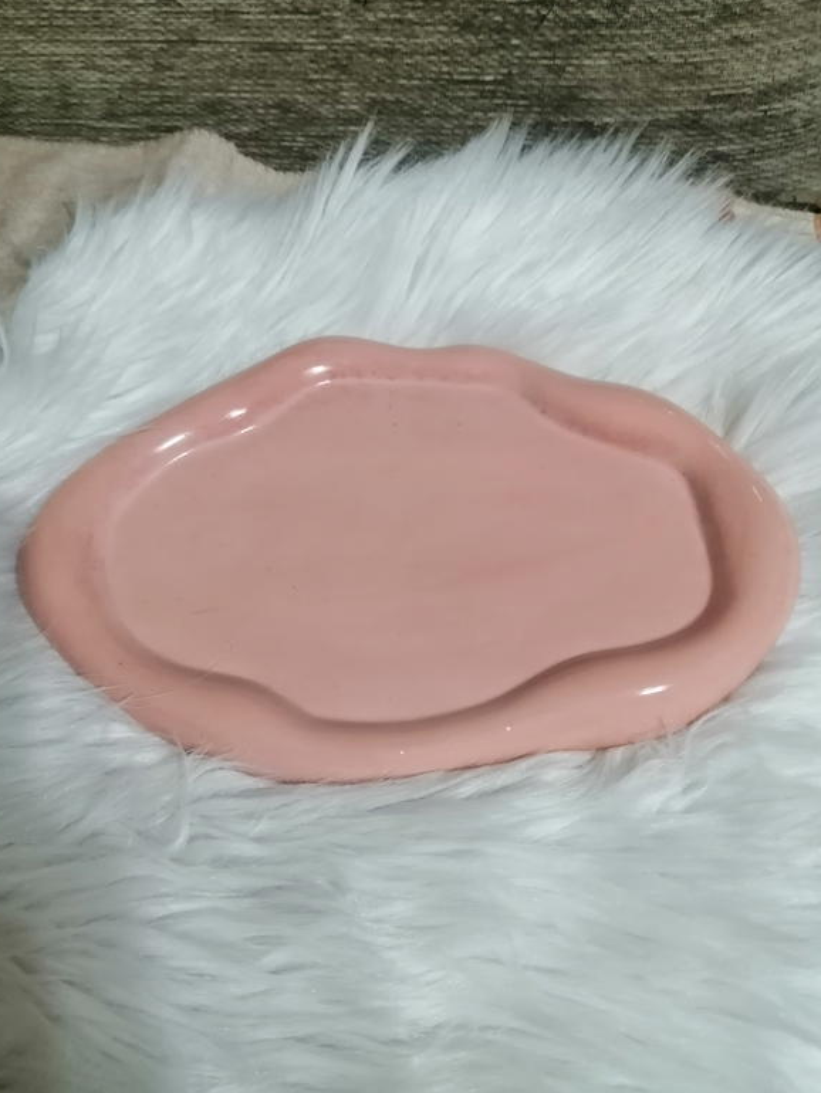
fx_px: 853
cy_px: 538
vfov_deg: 65.3
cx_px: 406
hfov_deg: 51.4
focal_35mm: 27
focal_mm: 3.95
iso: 320
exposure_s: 1/25
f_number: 1.8
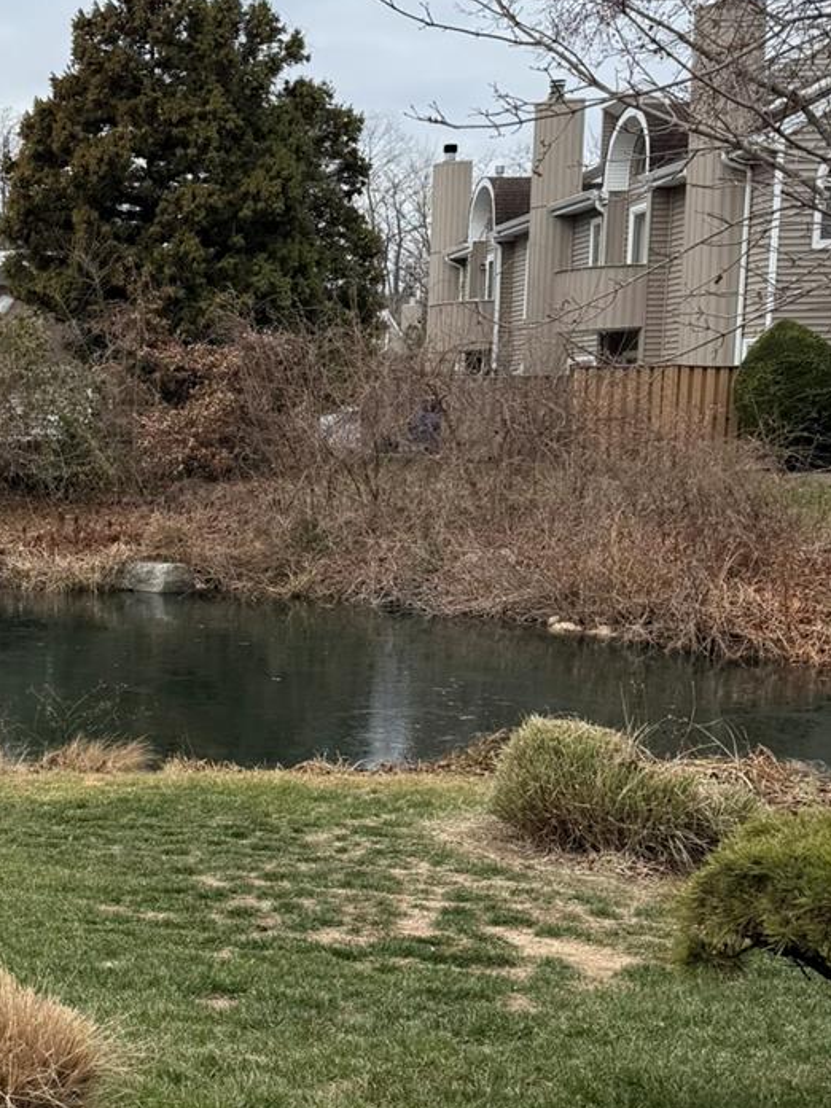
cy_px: 720
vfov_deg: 35.9
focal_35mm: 53
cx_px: -67
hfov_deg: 25.6
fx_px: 1696
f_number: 1.78
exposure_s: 1/1689
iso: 80
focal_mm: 6.76
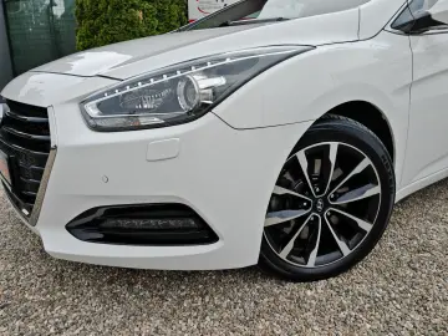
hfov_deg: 67.3
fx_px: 336
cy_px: 168
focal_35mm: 26
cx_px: 224
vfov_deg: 53.1
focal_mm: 5.4
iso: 50
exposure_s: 1/330
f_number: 1.6
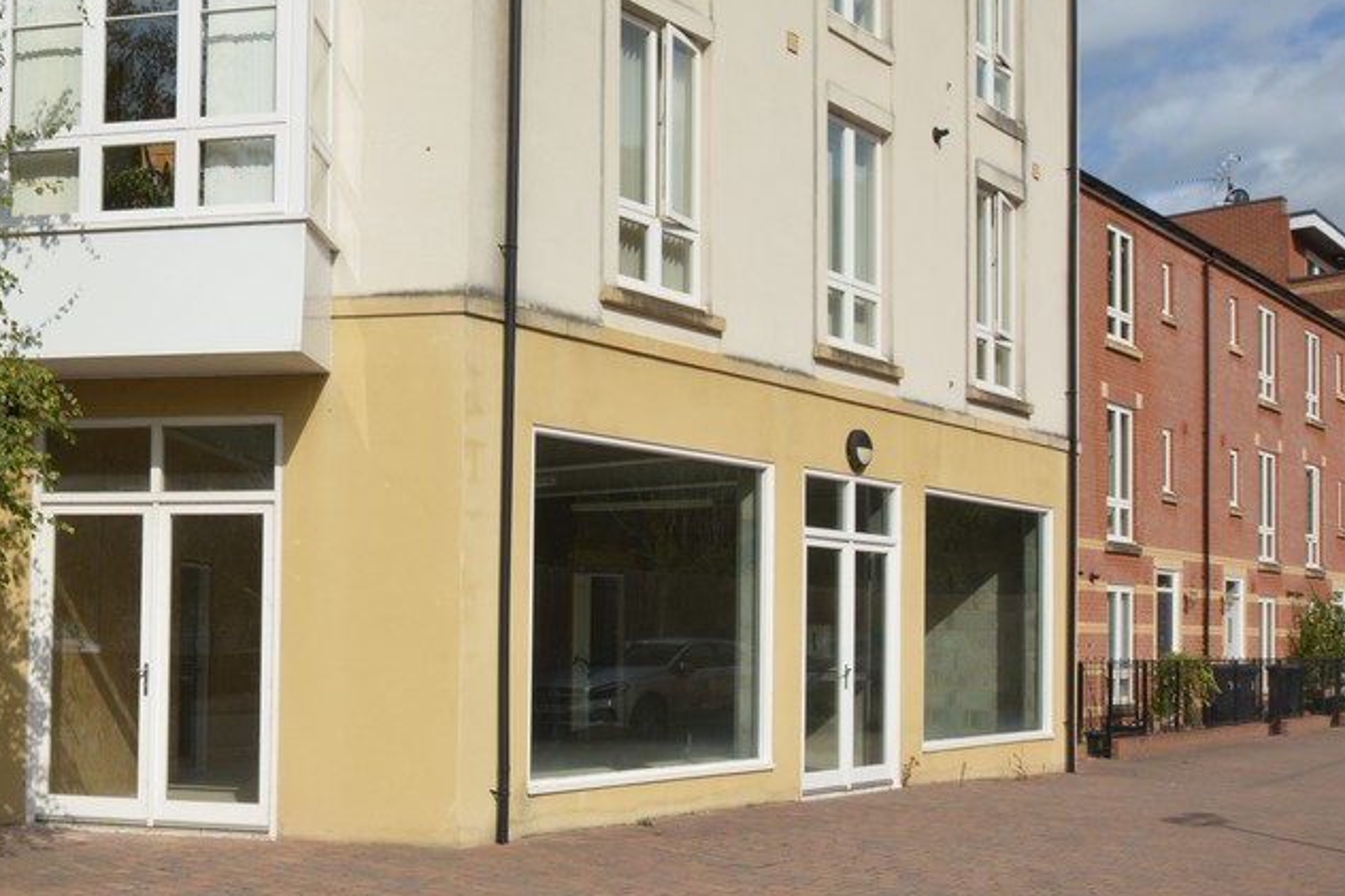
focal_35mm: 34
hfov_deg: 53.5
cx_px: 351
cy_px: 532
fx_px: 1270
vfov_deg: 38.7
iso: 100
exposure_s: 1/200
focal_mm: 14
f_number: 11
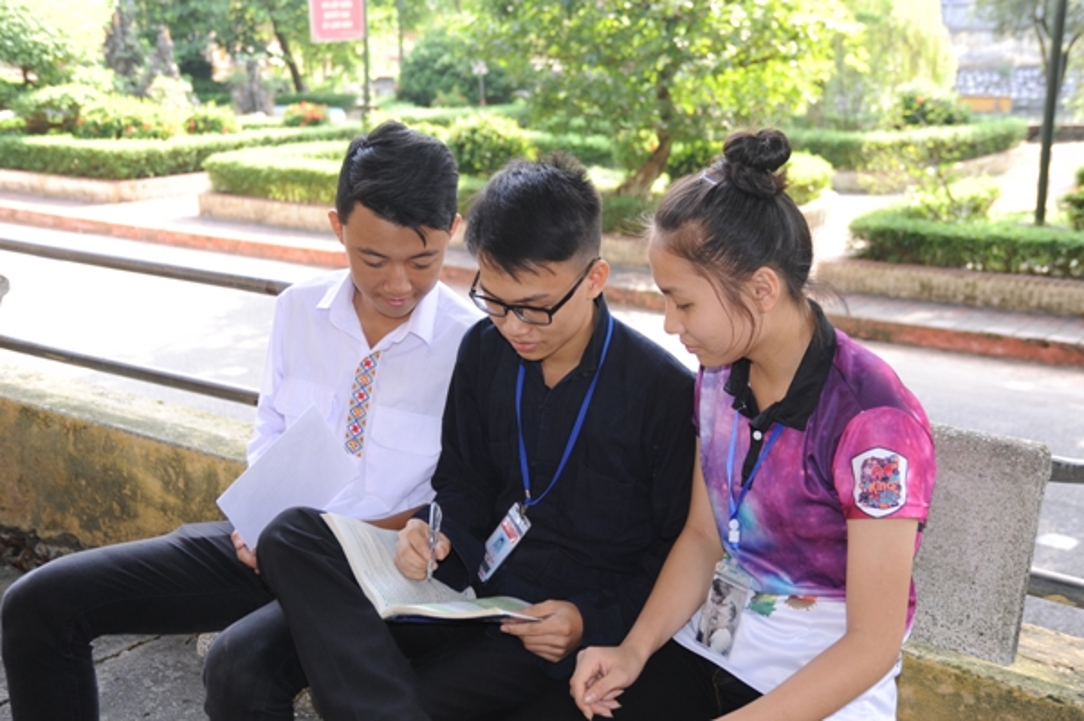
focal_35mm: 45
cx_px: 542
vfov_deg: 29.8
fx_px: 1354
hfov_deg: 43.6
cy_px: 360
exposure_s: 1/50
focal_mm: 45
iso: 200
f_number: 4.5
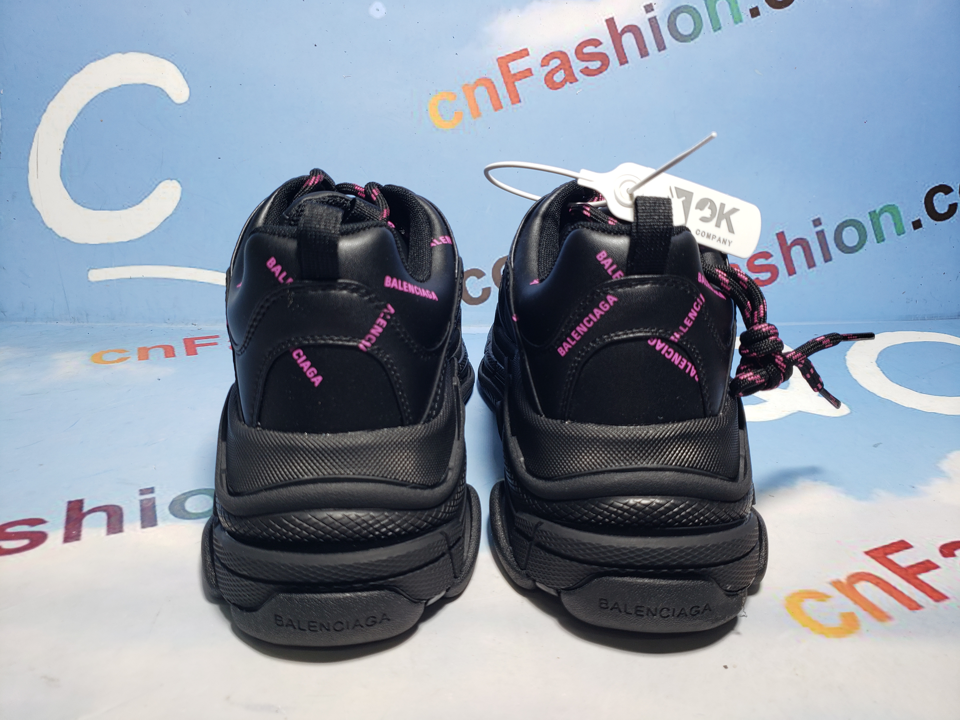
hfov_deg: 67.3
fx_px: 721
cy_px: 360
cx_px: 480
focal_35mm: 26
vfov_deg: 53.1
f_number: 1.5
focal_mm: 4.3
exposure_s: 1/229
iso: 50
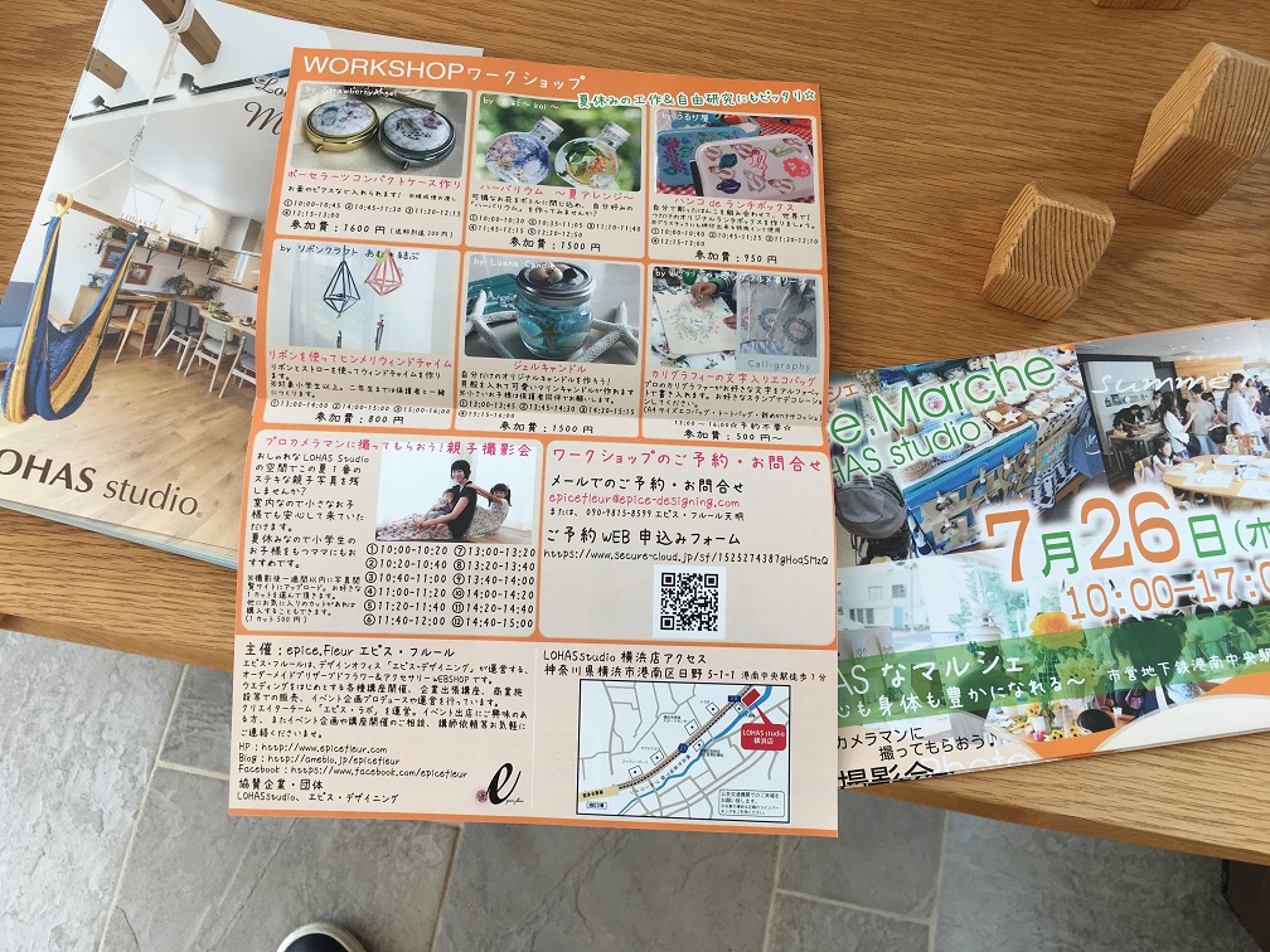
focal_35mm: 29
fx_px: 1064
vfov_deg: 48.2
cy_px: 476
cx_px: 635
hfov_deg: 61.7
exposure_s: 1/120
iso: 25
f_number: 2.2
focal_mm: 4.15
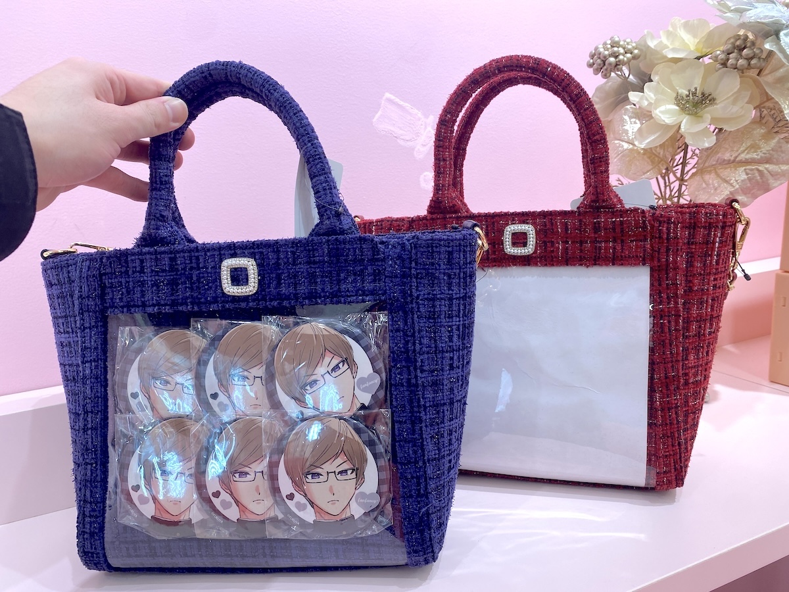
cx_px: 394
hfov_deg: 67.3
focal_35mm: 26
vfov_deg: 53.1
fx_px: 593
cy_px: 296
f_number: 1.8
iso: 64
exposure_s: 1/100
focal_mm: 4.25
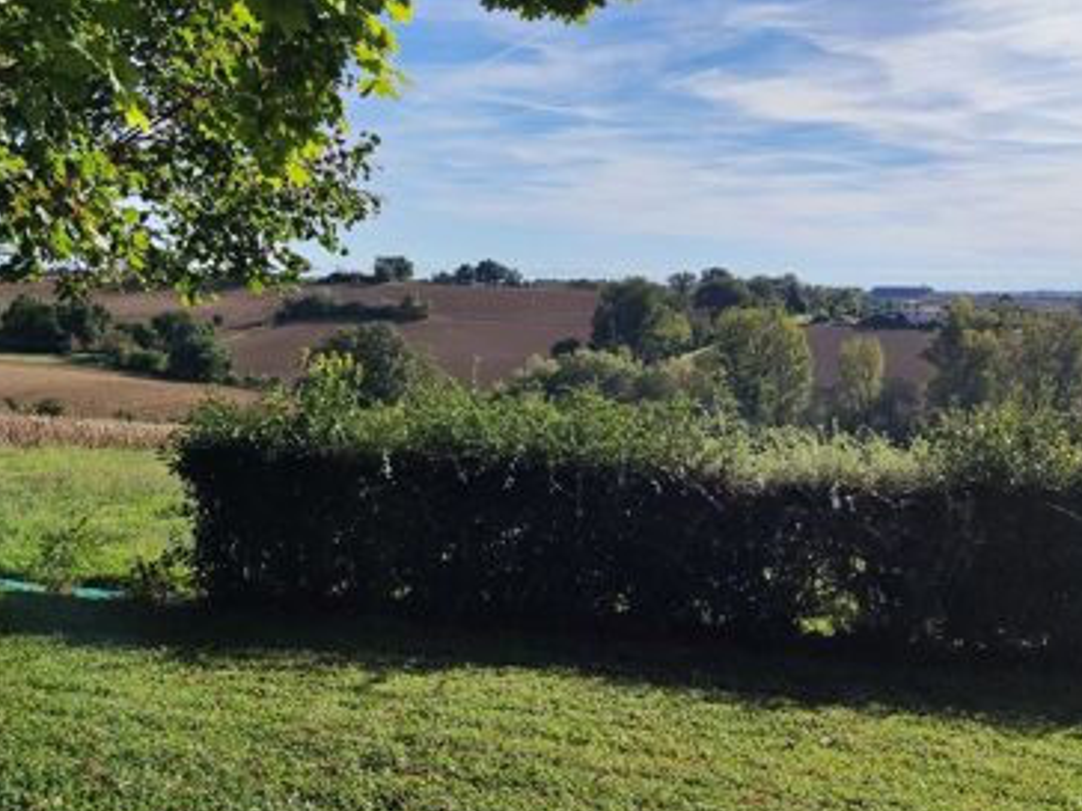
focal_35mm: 33
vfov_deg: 42.8
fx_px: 1031
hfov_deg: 55.3
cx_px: 499
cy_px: 342
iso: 50
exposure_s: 1/3316
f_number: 1.79
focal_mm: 4.71
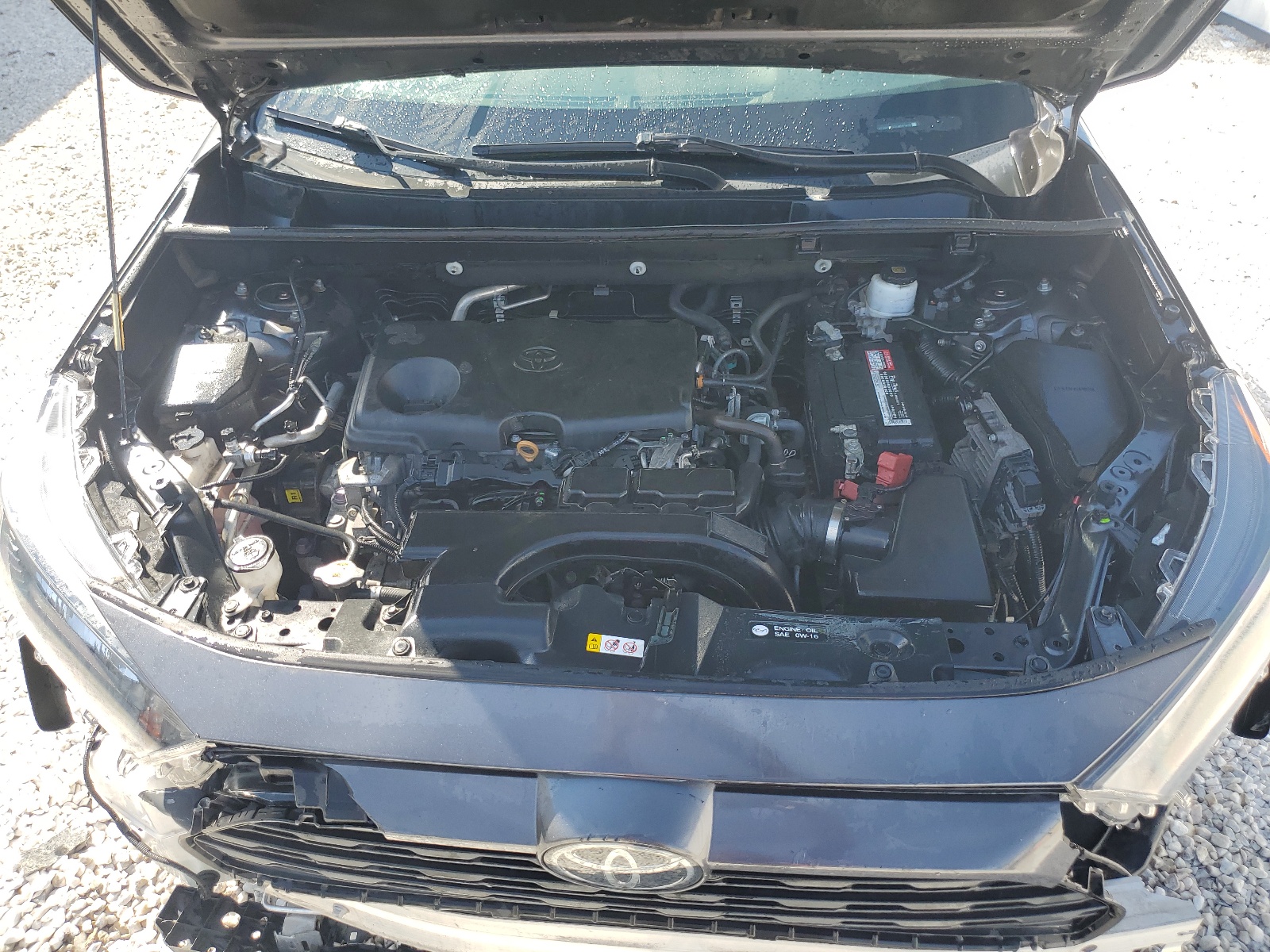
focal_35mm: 26
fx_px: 954
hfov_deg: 67.3
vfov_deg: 53.1
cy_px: 476
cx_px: 635
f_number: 1.5
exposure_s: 1/667
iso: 50
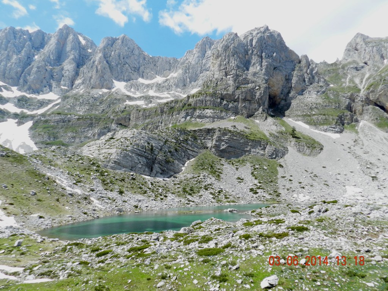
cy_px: 146
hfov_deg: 73.9
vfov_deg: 58.9
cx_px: 194
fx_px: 258
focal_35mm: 23
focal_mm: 4
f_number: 4
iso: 160
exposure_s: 1/800
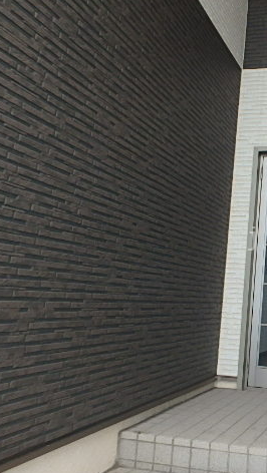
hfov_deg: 31.9
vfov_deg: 62.6
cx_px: 316
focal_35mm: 31
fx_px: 390
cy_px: 239
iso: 125
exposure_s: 1/250
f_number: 3.5
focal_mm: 3.7
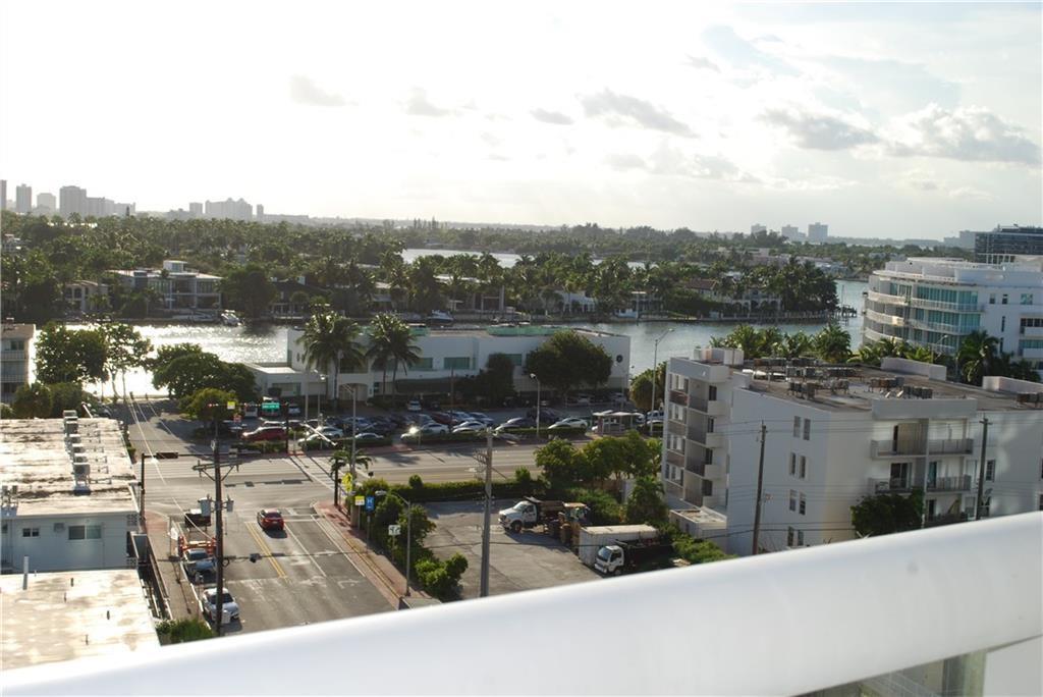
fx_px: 1391
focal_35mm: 48
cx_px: 522
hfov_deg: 41.1
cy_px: 348
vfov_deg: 28.1
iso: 100
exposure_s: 1/200
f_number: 10
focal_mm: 32
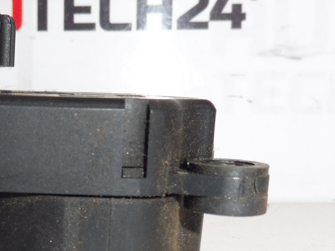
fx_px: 610
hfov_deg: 29.7
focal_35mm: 63
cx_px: 47
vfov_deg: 23.0
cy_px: 197
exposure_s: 1/60
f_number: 3.5
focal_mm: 4.3
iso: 200
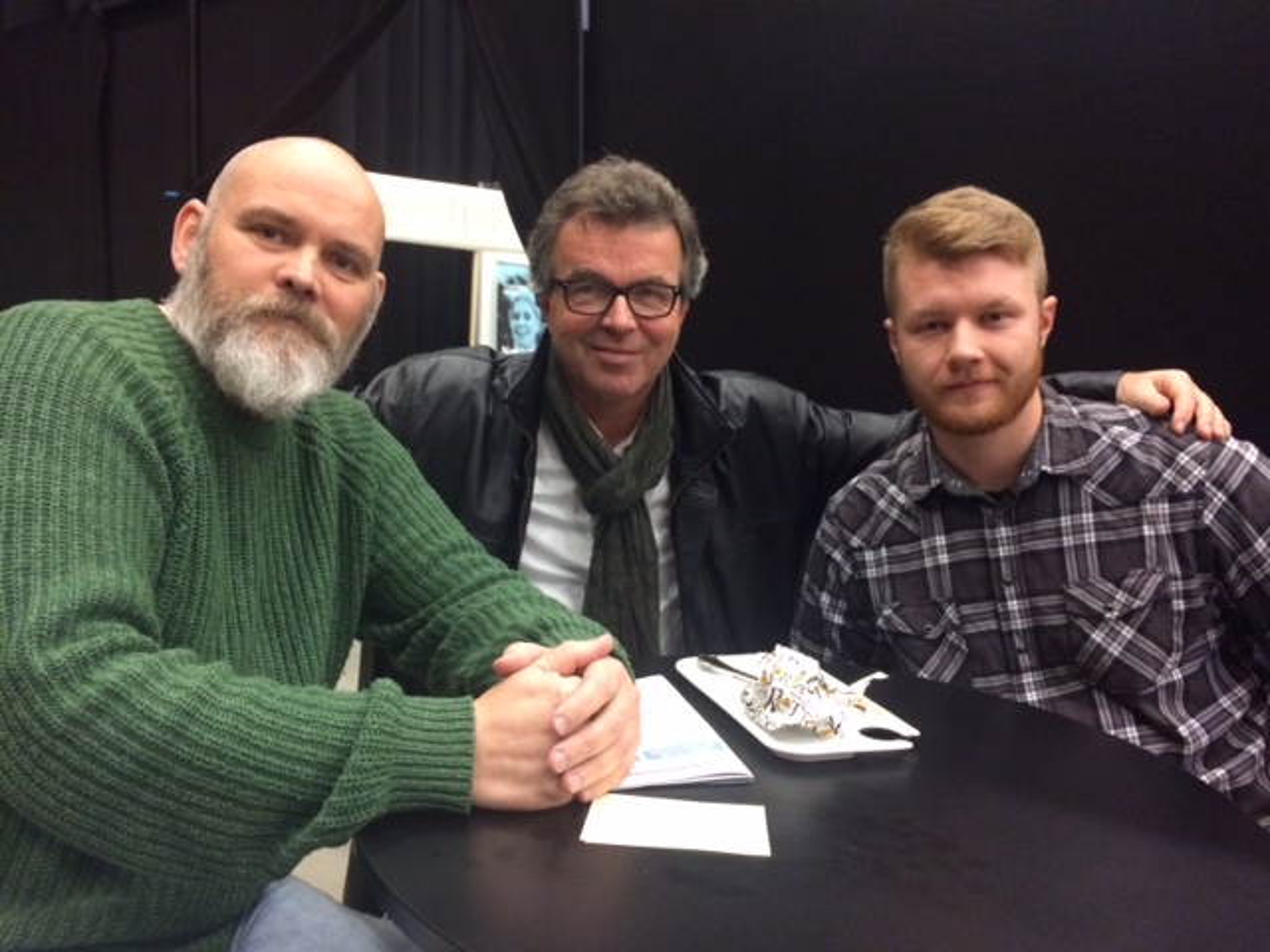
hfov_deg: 61.7
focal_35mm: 29
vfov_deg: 48.2
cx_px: 635
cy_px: 476
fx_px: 1064
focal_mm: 4.15
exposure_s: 1/17
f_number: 2.2
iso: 320
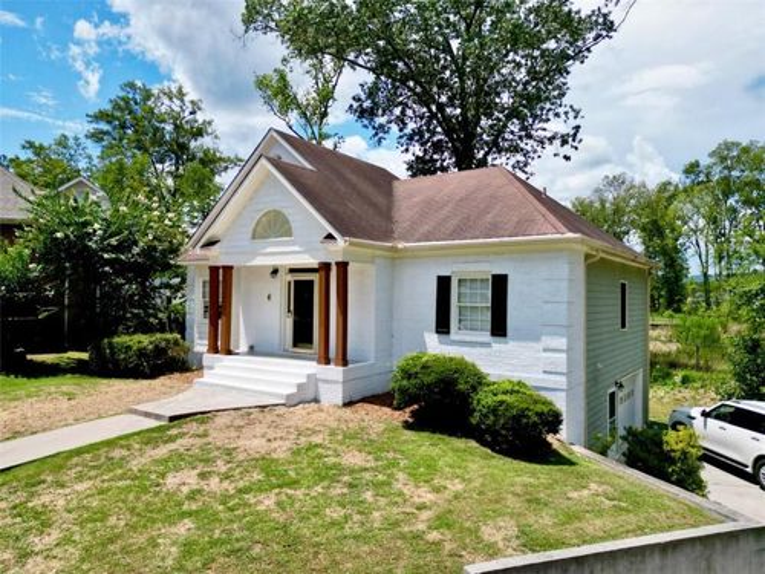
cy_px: 287
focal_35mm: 24
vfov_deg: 56.8
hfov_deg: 71.6
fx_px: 530
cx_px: 382
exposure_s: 1/4000
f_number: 1.7
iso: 200
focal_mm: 6.72
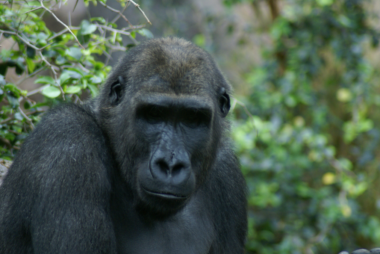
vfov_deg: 3.0
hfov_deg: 4.5
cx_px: 191
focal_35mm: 456
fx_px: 4817
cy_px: 128
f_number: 5.6
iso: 400
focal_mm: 300
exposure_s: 1/100
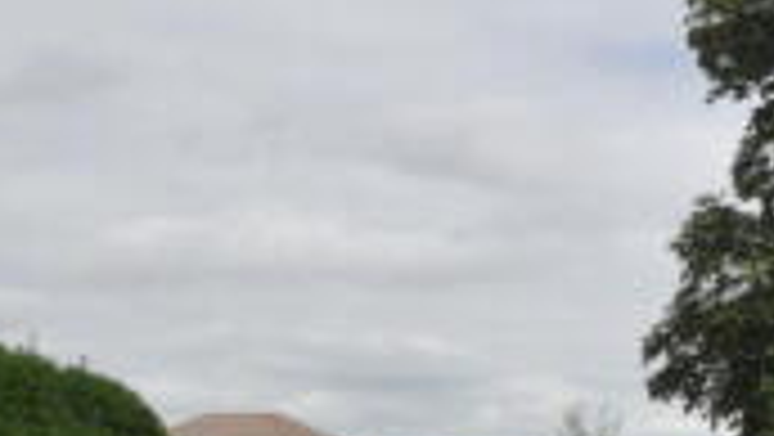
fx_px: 1479
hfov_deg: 20.2
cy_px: 364
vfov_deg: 16.6
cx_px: 1426
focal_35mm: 72
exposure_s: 1/200
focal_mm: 12
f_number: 13
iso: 200
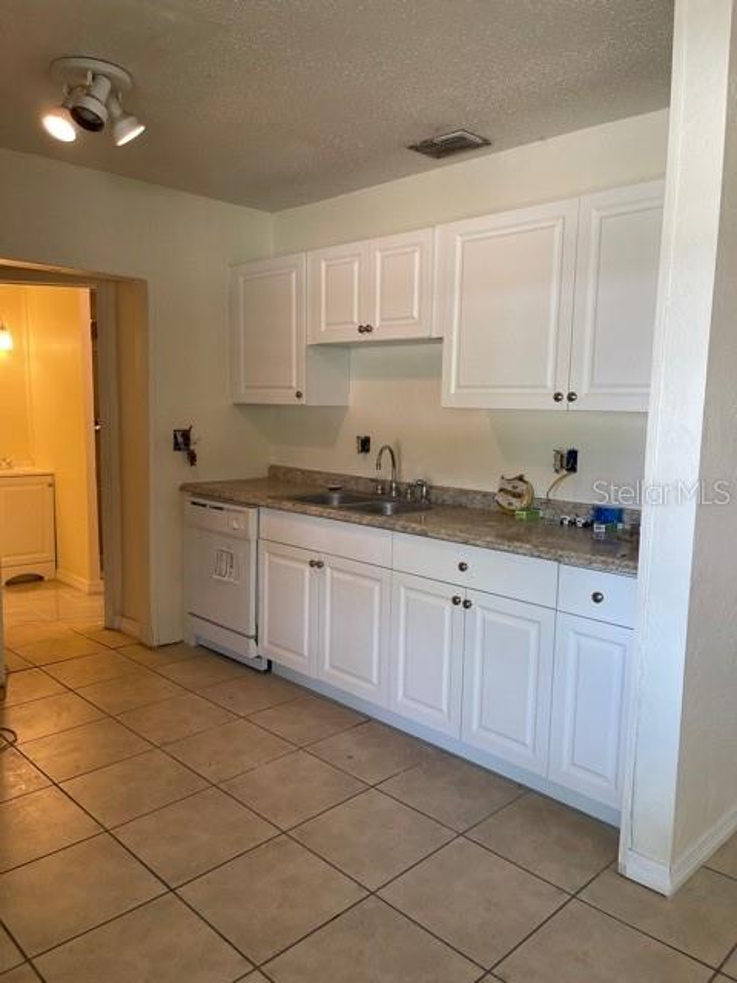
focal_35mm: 26
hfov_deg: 53.1
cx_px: 368
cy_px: 492
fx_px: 738
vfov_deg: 67.3
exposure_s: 1/120
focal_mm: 5.1
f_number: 1.6
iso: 125
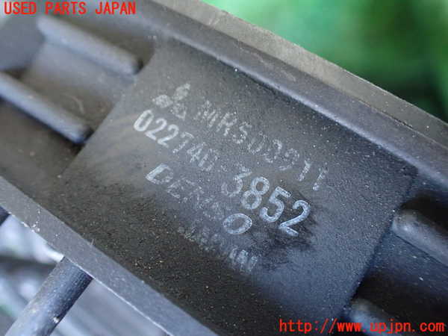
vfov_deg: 46.8
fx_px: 388
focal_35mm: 30
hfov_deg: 60.0
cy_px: 168
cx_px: 224
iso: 1000
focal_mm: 5.4
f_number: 2.3
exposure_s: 1/30
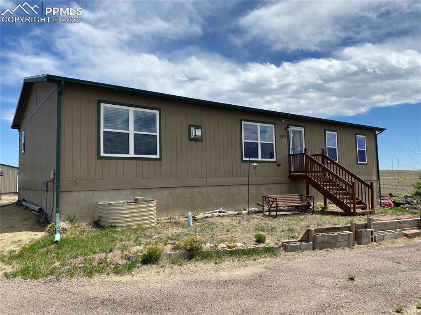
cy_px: 158
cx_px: 210
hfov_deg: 67.3
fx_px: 316
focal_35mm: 26
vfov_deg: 53.0
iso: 32
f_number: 1.8
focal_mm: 4.25
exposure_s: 1/4608
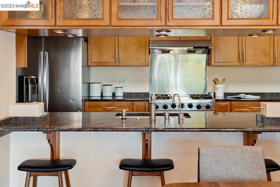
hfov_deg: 38.9
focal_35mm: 51
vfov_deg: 26.5
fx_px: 397
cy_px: 94
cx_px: 140
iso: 1250
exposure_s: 1/100
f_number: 4.5
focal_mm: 51
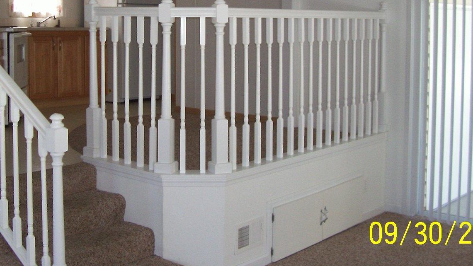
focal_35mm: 54
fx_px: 677
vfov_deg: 21.9
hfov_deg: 38.4
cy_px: 44
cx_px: 207
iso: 80
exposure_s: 1/64
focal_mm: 5.6
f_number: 2.7
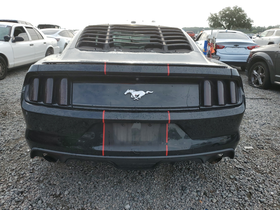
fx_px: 210
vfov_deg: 53.1
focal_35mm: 26
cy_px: 105
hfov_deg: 67.3
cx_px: 140
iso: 50
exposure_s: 1/1000
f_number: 1.5
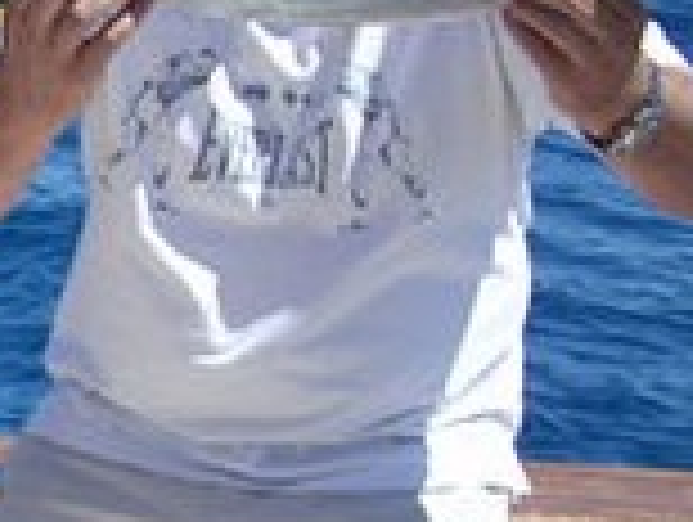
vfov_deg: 9.8
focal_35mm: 151
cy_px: 135
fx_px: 3028
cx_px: -518
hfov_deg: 12.1
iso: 64
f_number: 5.6
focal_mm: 6.2
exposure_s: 1/261
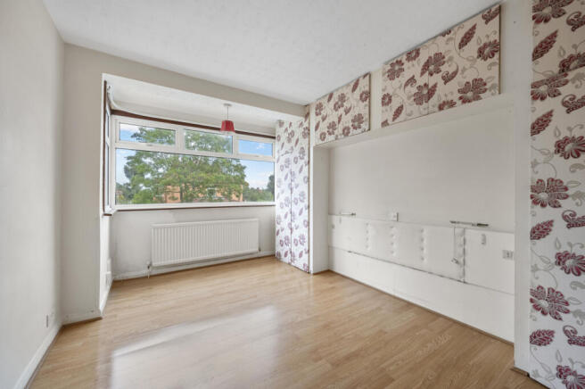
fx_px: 227
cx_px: 292
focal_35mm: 14
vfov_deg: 81.1
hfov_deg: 104.3
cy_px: 194
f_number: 16
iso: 200
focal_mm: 14
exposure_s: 1/3
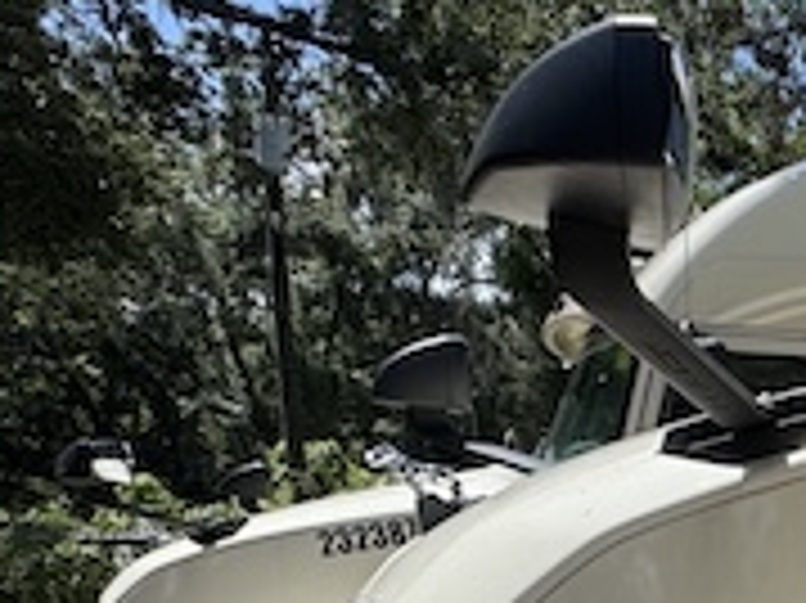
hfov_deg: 25.1
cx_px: 1301
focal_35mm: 50
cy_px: 648
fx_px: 1163
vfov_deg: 26.9
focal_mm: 2.22
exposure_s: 1/1063
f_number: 2.2
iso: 40
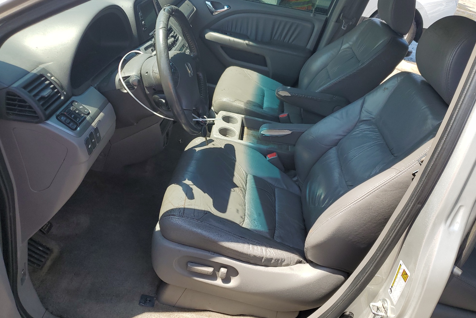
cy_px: 143
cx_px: 245
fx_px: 370
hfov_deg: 65.5
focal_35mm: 28
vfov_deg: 46.3
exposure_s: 1/909
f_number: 1.5
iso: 50
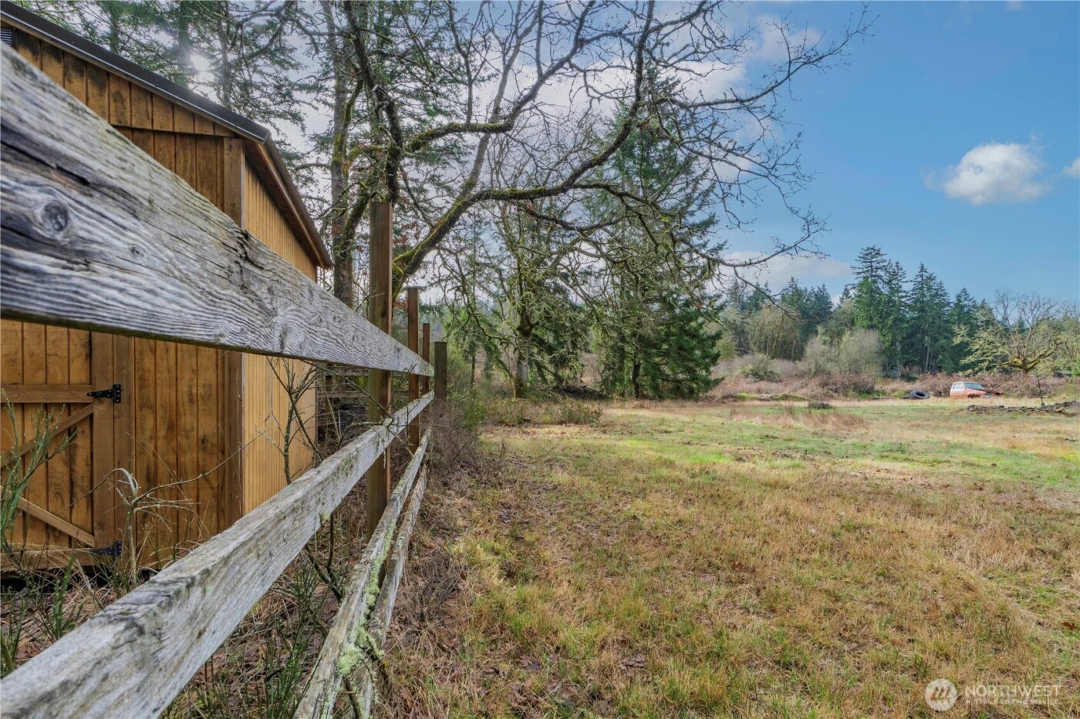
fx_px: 540
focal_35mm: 18
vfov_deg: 67.4
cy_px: 360
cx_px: 540
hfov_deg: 90.0
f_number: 9
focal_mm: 12
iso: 640
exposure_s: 1/200
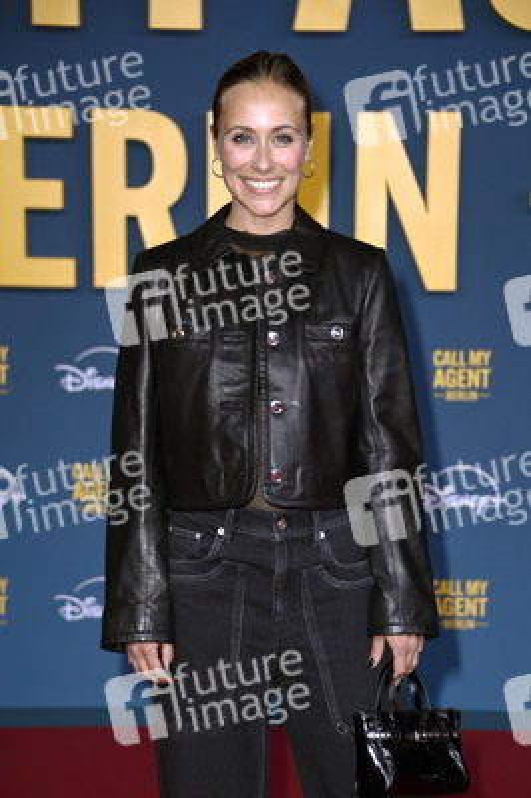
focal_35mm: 116
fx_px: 2571
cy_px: 399
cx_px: 266
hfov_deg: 11.8
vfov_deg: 17.7
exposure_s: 1/250
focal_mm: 116
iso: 800
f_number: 5.6
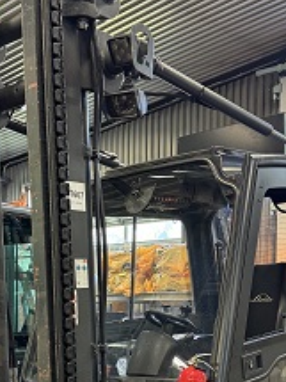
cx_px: 145
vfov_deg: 29.2
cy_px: 334
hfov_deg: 22.9
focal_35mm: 64
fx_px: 706
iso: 320
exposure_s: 1/50
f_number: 1.78
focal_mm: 6.76
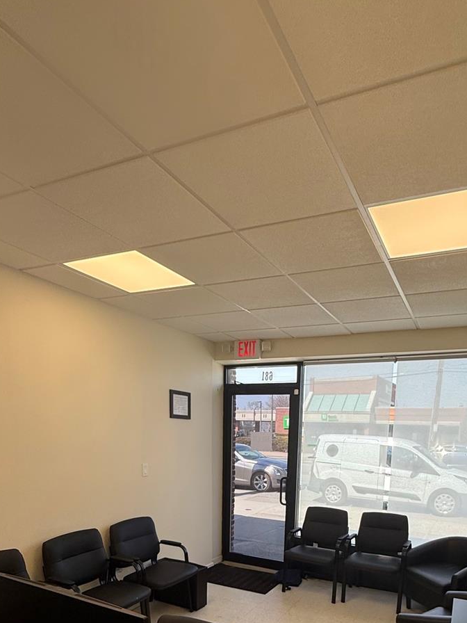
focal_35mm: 24
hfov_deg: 56.4
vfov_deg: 64.6
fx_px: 432
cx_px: 280
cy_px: 508
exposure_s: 1/224
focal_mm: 2.22
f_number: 2.2
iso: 64
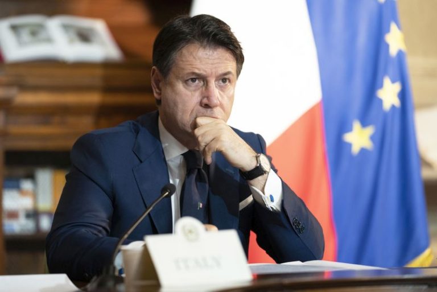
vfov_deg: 12.5
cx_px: 218
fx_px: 1336
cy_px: 146
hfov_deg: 18.6
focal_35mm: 110
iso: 1600
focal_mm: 110
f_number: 2.8
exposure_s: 1/160
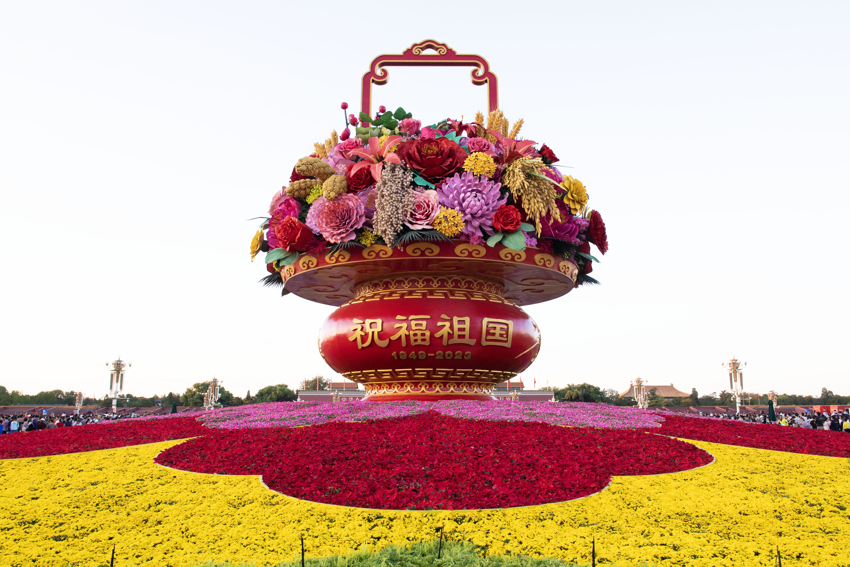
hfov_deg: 65.5
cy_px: 284
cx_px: 425
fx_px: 661
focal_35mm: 28
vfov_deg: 46.4
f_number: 8
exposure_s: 1/320
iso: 2800
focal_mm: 28
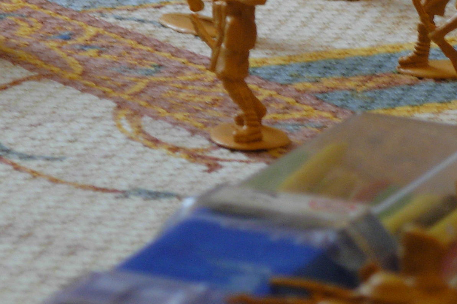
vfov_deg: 3.8
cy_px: 5
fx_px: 4607
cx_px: 276
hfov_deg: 5.7
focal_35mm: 363
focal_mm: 28.5
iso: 200
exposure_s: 1/10.6
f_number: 4.9
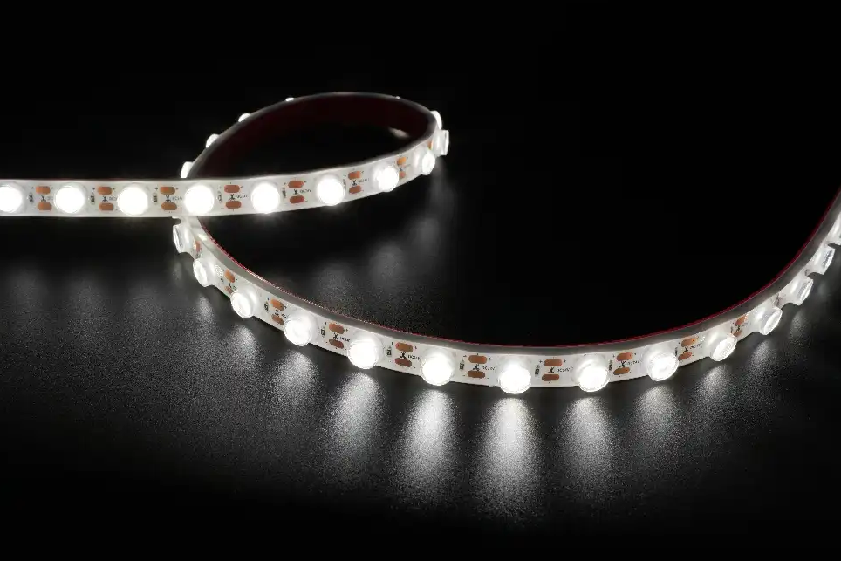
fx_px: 888
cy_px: 277
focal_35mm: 38
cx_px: 412
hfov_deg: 50.7
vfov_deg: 35.1
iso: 500
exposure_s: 1/60
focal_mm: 37
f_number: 16
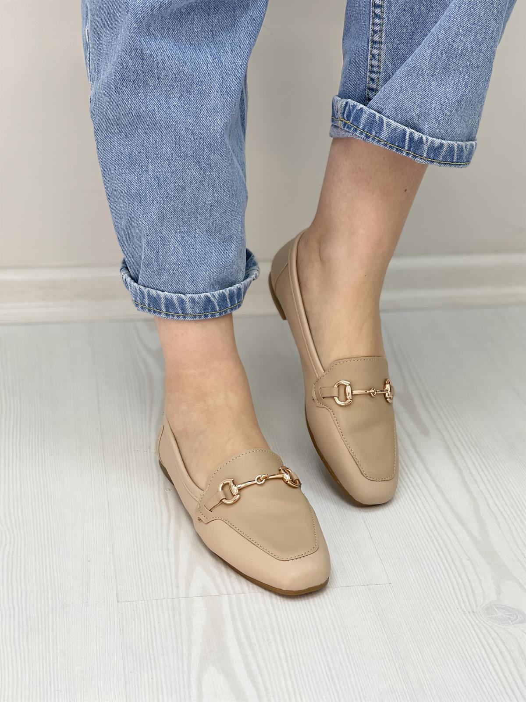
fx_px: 1297
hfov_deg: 22.9
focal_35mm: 64
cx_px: 263
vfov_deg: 30.3
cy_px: 351
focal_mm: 7.5
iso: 50
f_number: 2.2
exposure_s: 1/100
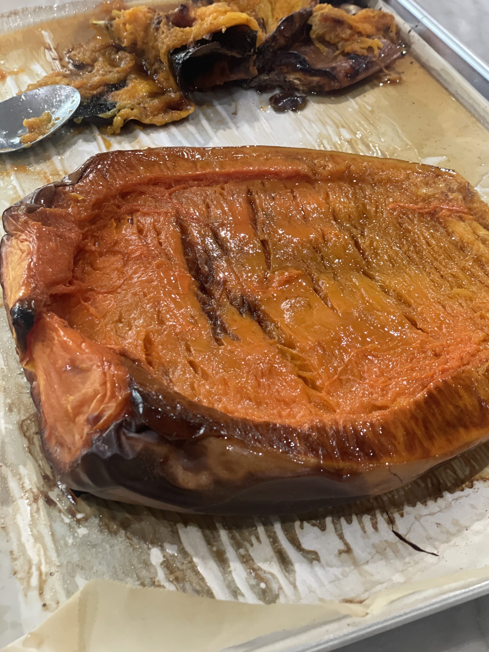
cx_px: 248
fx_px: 998
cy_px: 327
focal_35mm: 53
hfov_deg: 27.5
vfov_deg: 36.2
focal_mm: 6
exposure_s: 1/40
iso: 400
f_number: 2
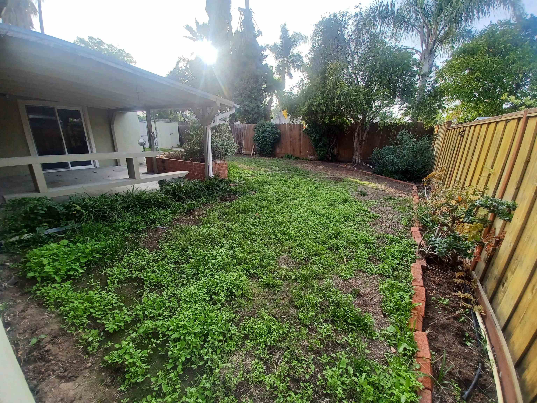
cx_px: 268
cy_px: 202
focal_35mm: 13
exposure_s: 1/226
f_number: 2.2
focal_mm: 1.42
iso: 40
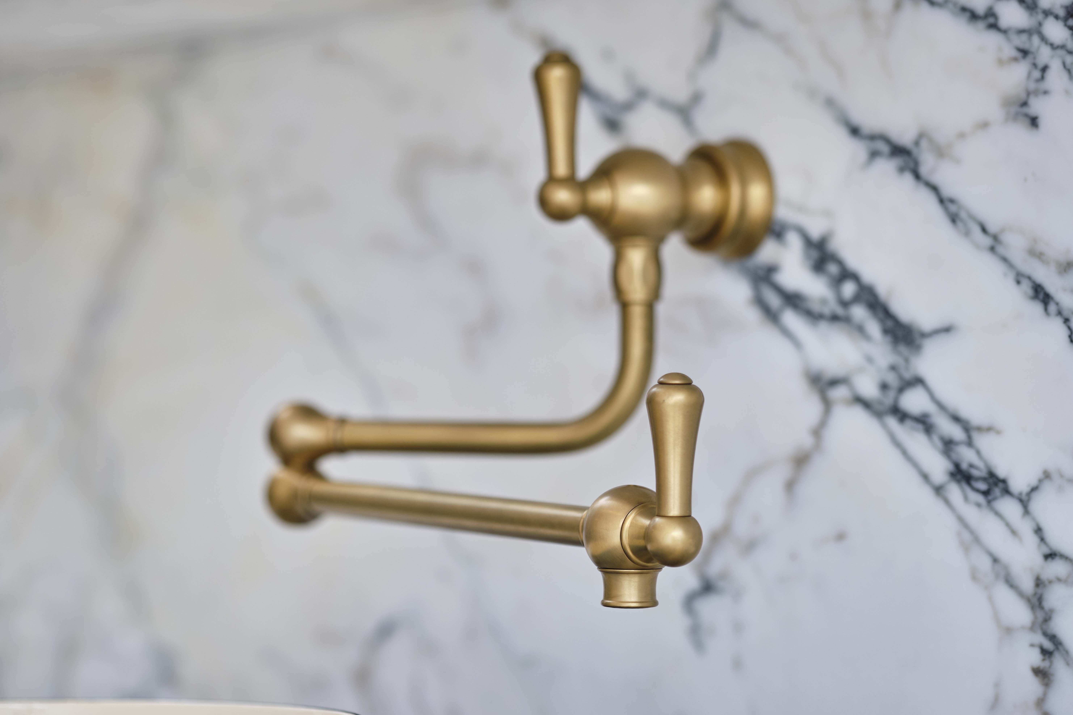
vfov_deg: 10.2
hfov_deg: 15.2
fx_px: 4023
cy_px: 358
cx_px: 536
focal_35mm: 135
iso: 200
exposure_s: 1/80
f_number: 2
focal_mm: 90
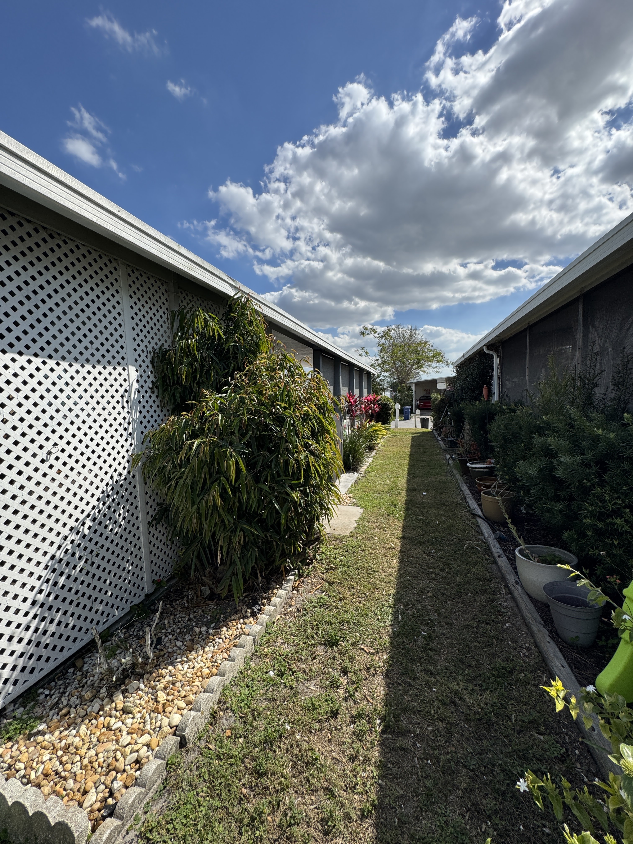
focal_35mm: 14
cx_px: 316
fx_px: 341
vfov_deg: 102.1
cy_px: 422
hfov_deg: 85.7
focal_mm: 2.22
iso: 50
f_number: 2.2
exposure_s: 1/2208
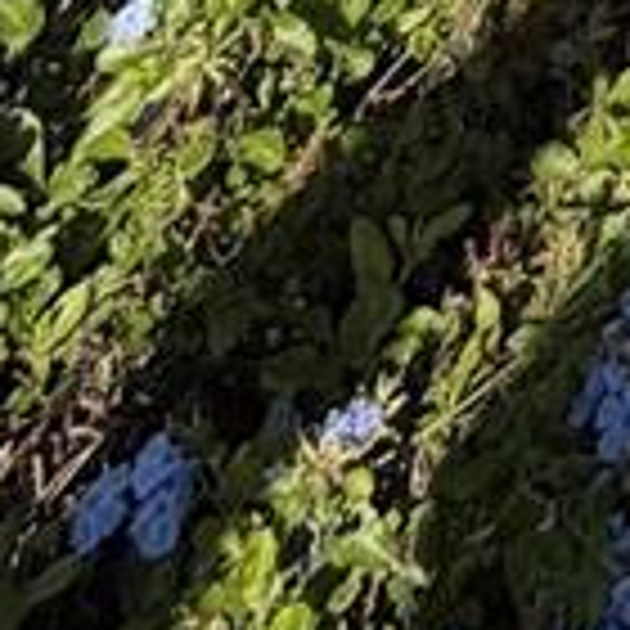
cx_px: 1620
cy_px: -1804
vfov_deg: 8.5
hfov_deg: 12.2
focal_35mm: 106
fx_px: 2183
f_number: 2.2
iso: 20
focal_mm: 2.22
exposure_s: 1/955
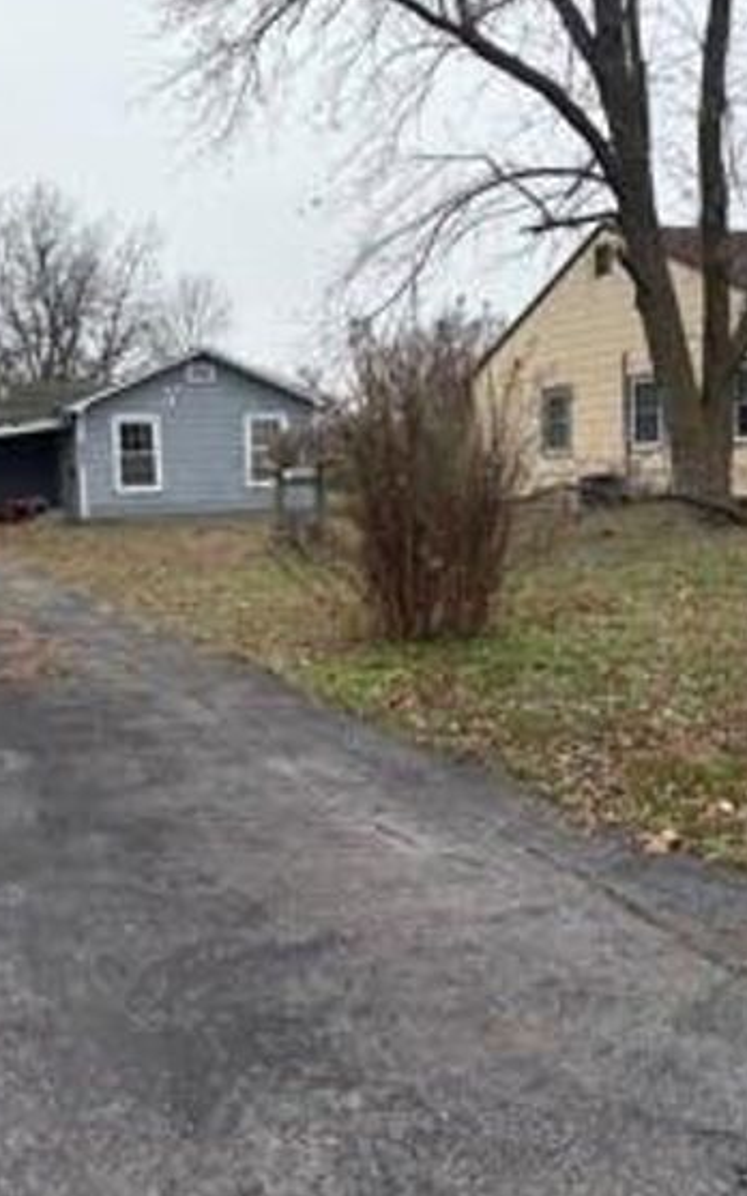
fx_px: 1075
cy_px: 566
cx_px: 232
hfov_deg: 37.8
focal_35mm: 33
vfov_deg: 58.1
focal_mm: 5.96
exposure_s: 1/1626
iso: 50
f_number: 1.6
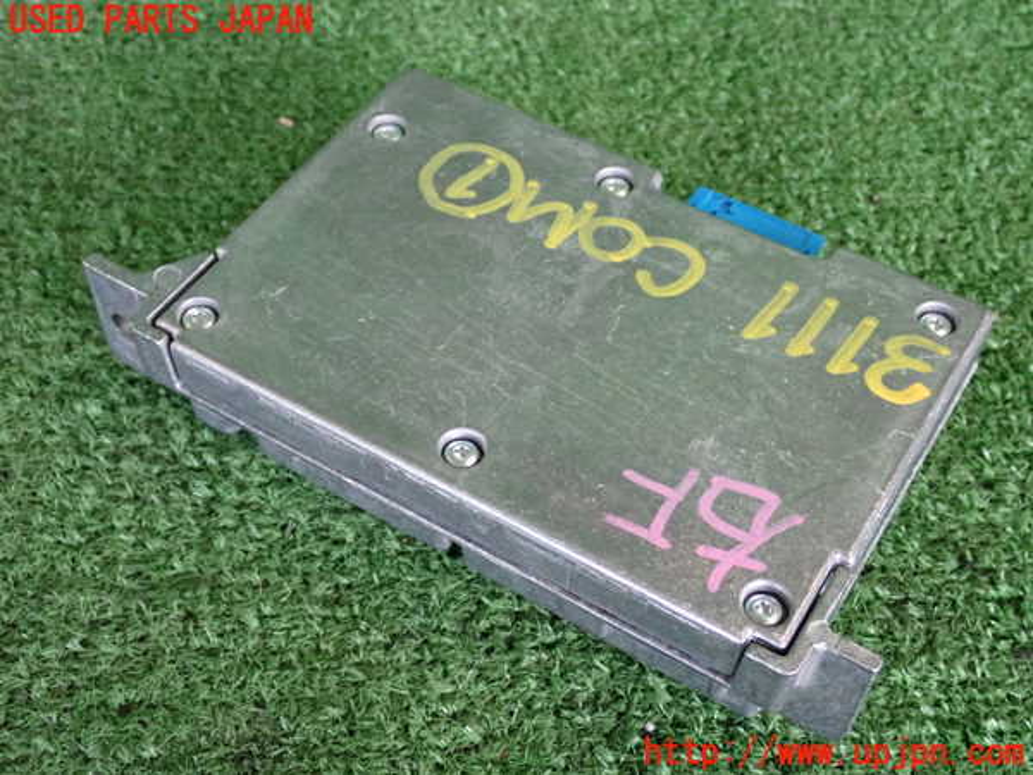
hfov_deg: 38.2
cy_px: 388
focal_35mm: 50
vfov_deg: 29.1
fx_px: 1492
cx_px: 516
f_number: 3.2
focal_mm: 9.01
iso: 1000
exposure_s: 1/125
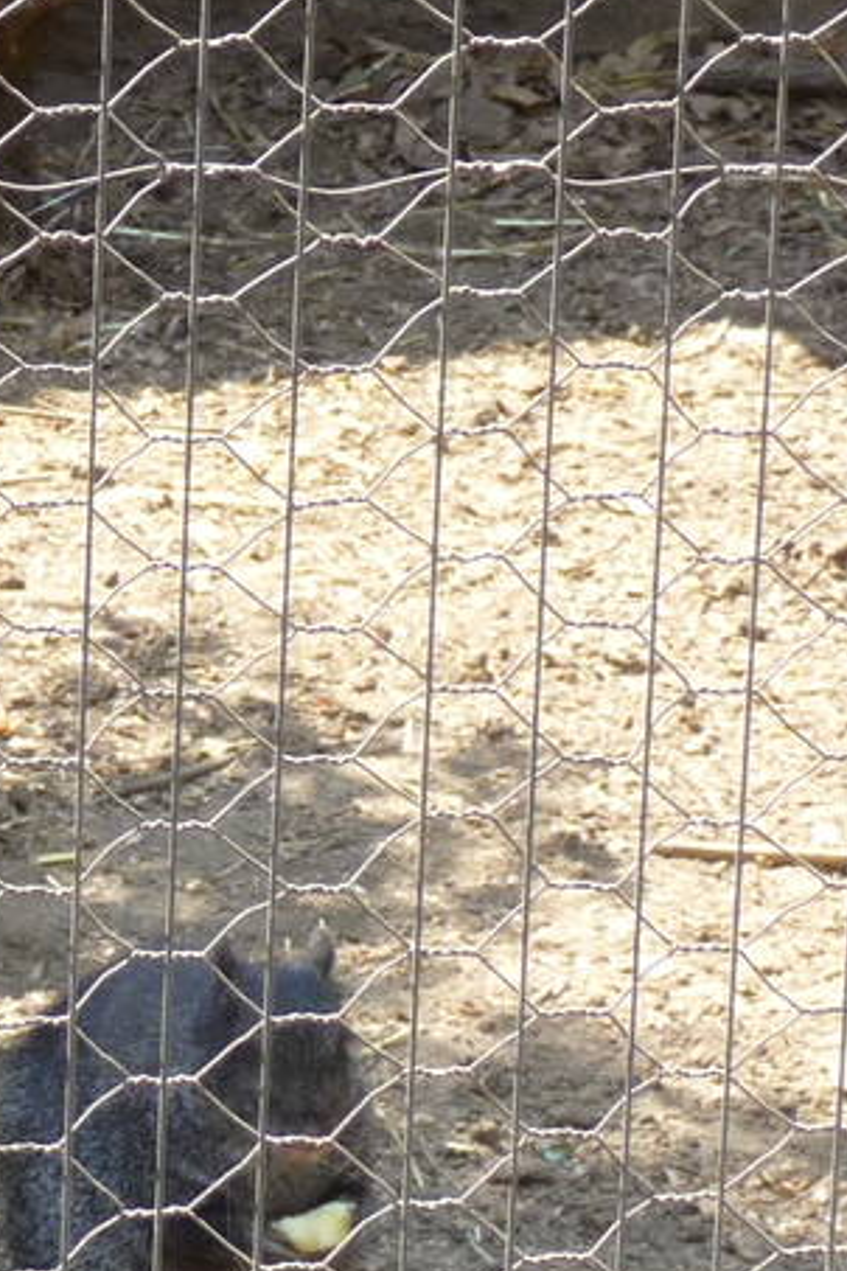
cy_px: 547
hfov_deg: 6.5
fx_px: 7128
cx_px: -1074
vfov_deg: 10.2
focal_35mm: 202
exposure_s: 1/50
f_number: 4.3
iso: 100
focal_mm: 9.3
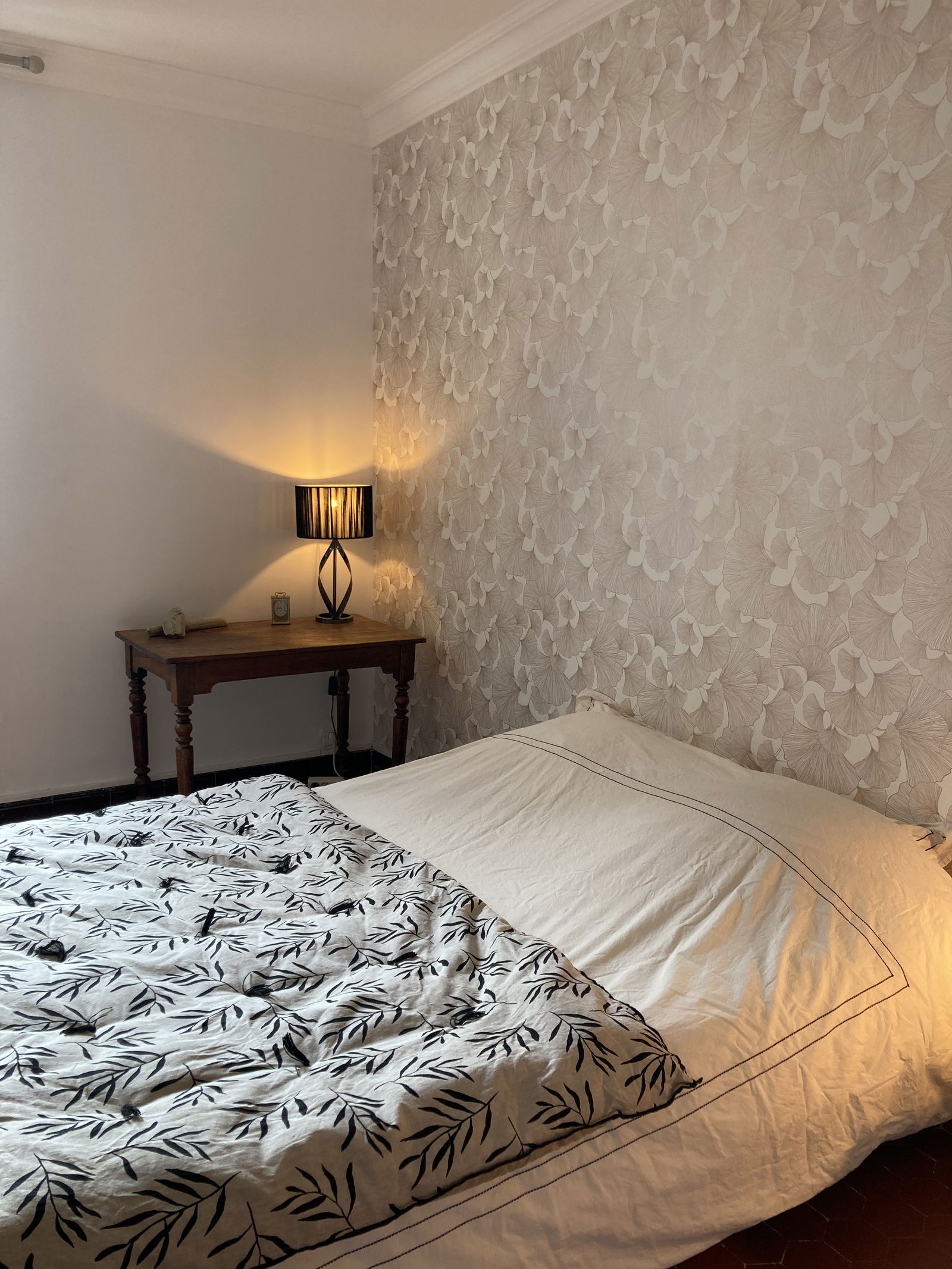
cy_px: 634
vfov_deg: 63.4
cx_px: 476
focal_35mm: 28
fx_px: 1027
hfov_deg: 49.7
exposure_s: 1/50
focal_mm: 3.99
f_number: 1.8
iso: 50
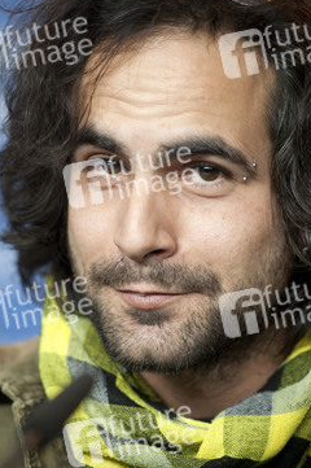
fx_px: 2661
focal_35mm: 205
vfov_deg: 10.0
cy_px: 242
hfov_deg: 6.7
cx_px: 167
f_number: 5
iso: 1600
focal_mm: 185
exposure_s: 1/200
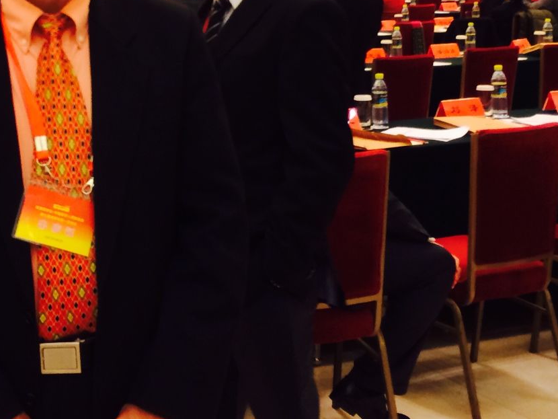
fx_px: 1193
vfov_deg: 19.3
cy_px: -10
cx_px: 101
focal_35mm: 74
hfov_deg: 25.8
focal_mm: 4.12
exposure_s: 1/30
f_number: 2.2
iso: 80
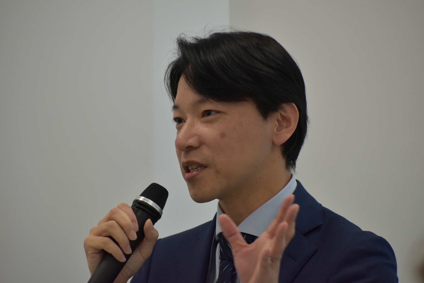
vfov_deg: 4.2
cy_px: 142
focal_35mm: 330
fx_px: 3886
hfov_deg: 6.2
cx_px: 212
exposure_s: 1/125
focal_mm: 220
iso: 1250
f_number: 5.6
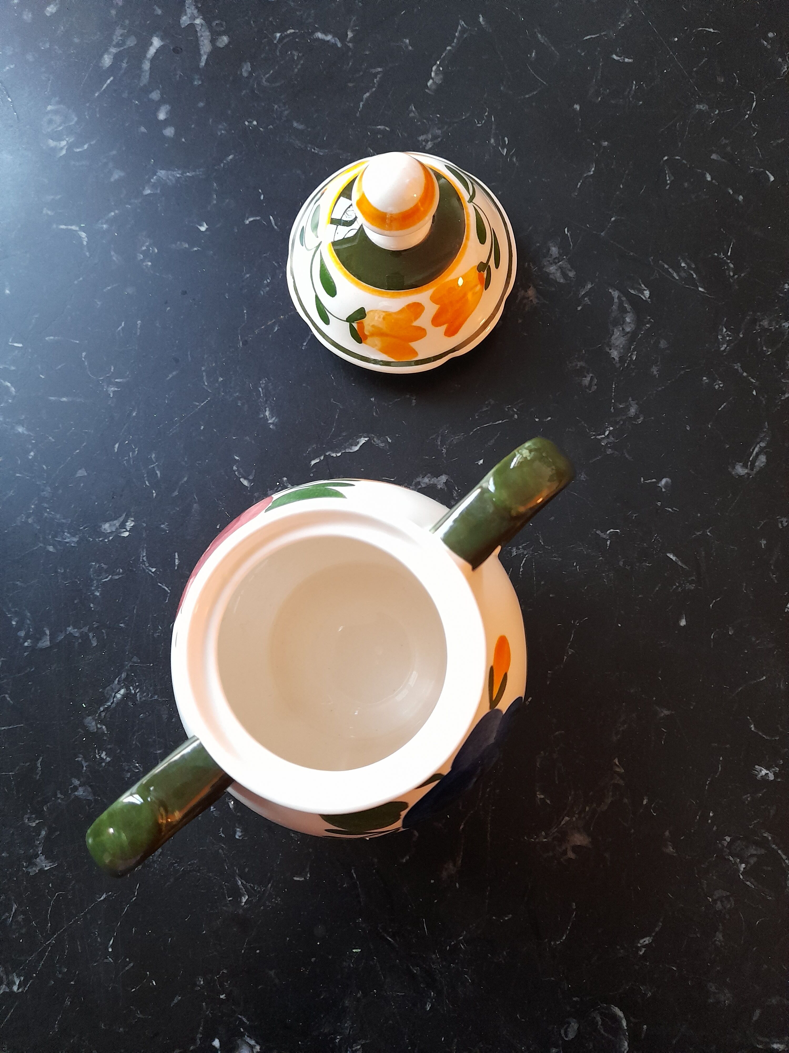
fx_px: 760
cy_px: 526
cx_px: 394
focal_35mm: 25
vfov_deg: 69.4
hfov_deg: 54.9
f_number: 2
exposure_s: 1/25
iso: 500
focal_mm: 4.6
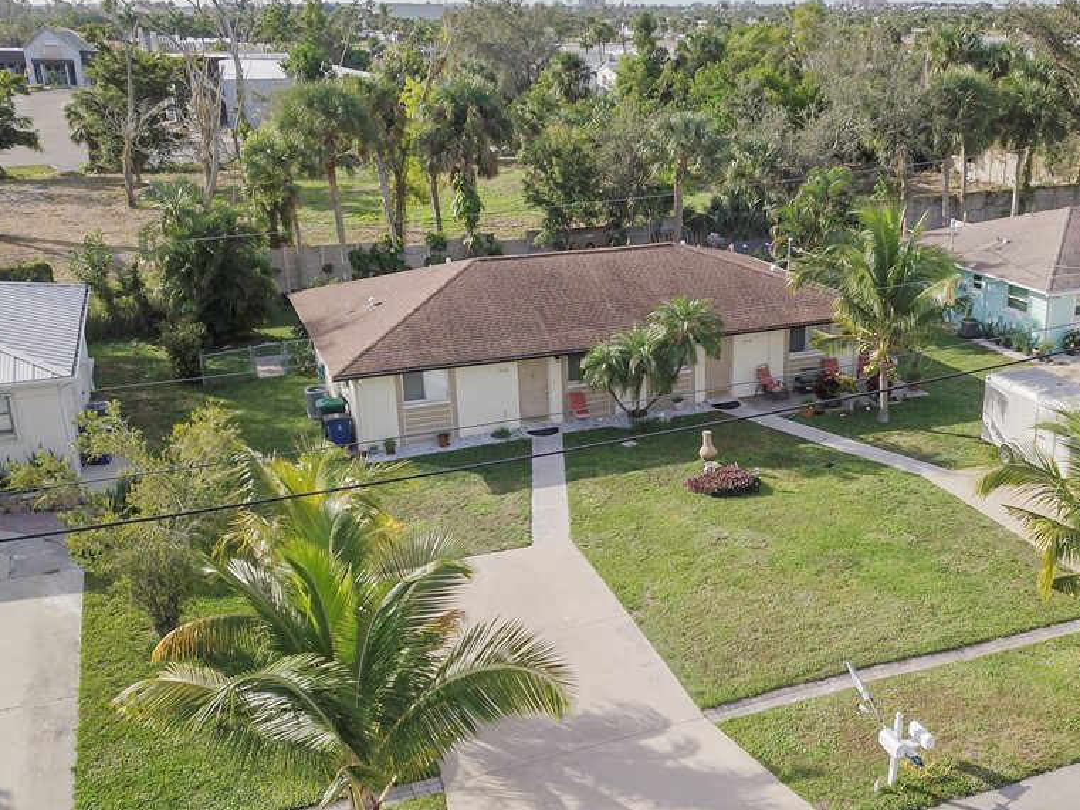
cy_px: 435
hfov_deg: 52.1
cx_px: 670
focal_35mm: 35
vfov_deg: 40.7
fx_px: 1092
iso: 100
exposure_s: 1/150
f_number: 2.2
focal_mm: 4.73
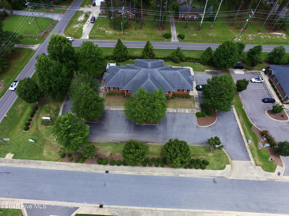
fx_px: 167
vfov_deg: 66.0
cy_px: 108
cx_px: 144
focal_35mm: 20
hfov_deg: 81.7
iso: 100
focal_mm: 3.61
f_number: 2.8
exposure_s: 1/1019
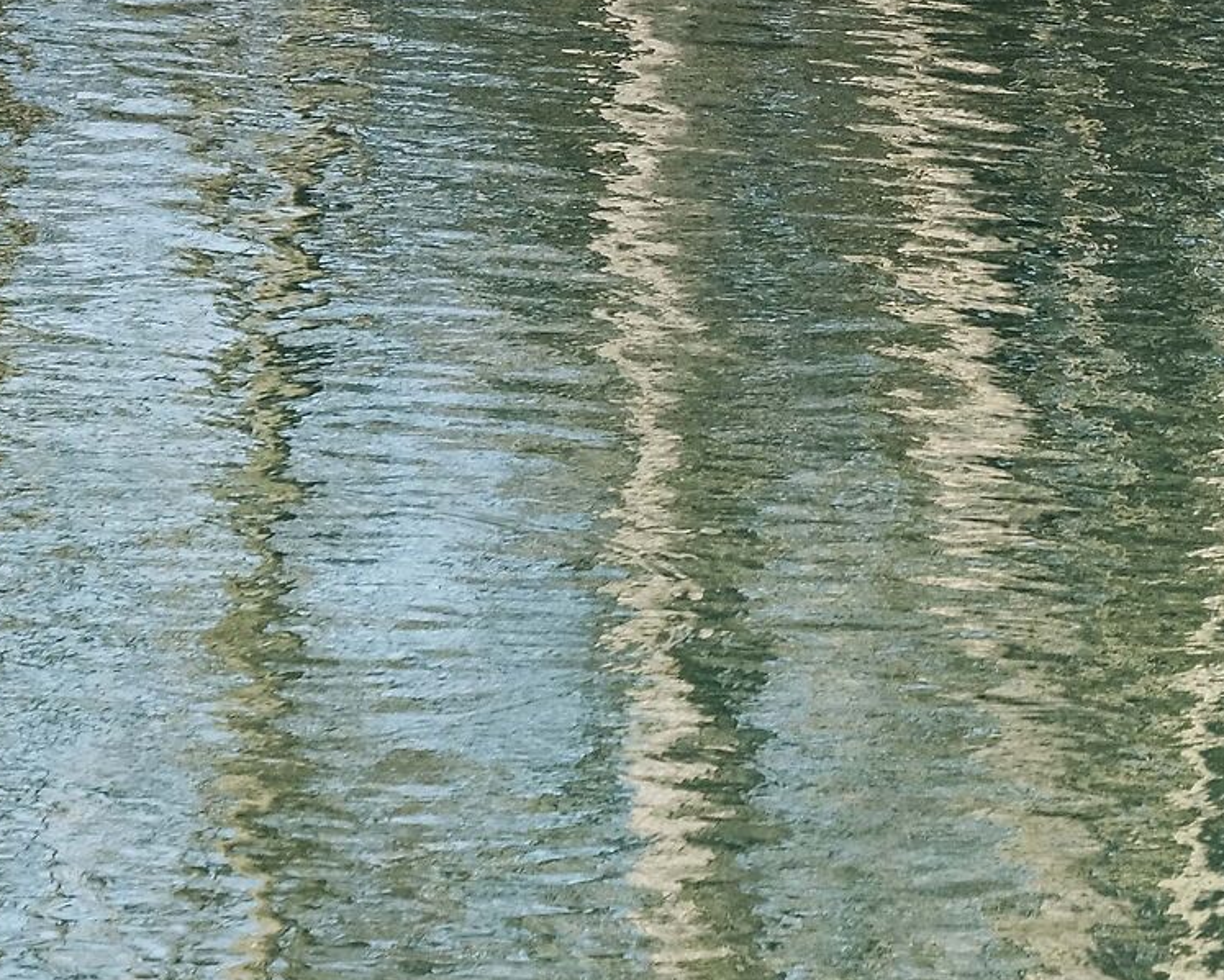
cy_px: 15
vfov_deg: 1.7
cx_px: 1681
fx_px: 32757
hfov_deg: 2.1
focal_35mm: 904
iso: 800
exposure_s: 1/240
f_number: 10
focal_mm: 200
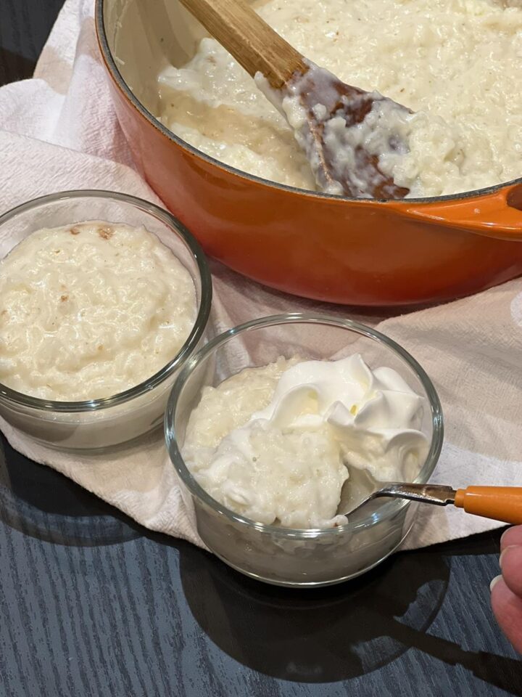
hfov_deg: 19.1
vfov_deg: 25.3
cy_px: 348
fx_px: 1548
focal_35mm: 77
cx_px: 261
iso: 250
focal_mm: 9
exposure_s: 1/40
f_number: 2.8
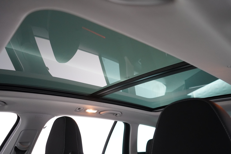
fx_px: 180
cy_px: 77
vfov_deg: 46.4
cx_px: 116
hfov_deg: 65.5
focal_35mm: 28
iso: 4000
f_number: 3.5
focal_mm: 28
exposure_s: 1/60
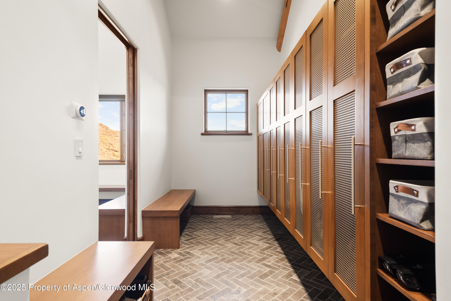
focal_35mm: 20
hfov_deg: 84.0
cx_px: 226
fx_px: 251
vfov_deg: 62.0
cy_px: 150
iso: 640
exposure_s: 1/3
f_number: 7.1
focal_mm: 20
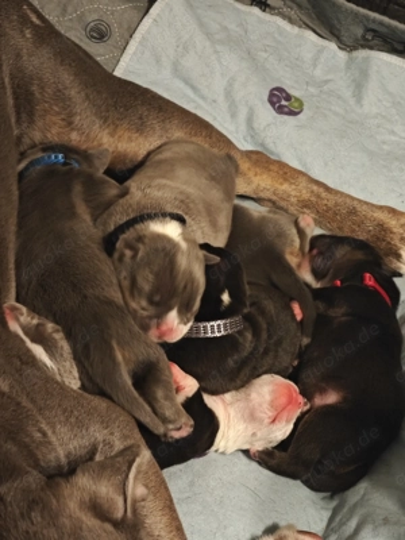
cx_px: 202
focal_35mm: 116
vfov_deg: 17.0
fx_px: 1810
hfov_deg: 12.8
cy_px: 270
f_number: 2
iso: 3200
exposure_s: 1/25
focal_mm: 10
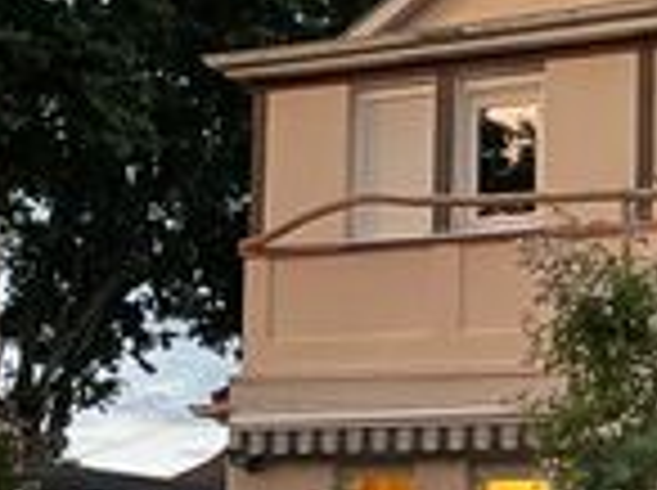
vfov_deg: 13.6
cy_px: 459
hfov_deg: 18.4
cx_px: 428
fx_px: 2027
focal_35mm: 107
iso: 640
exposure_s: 1/8
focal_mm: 4.2
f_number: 1.6
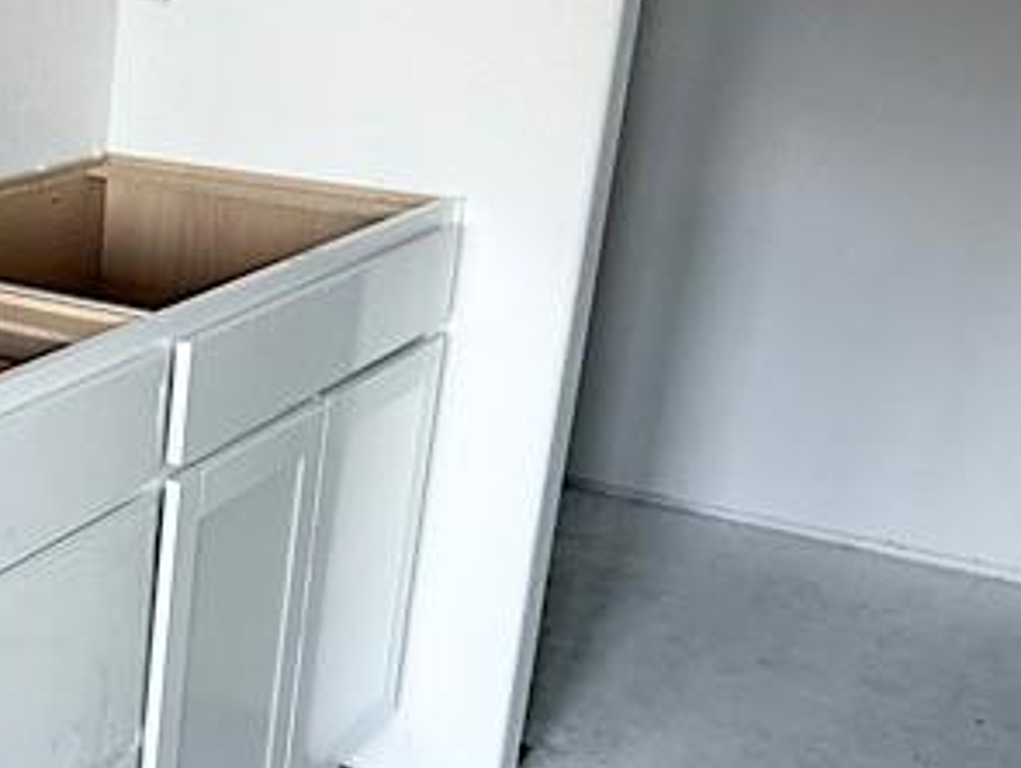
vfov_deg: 24.0
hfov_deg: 29.0
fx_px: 1801
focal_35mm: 61
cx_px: -62
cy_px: 503
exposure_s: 1/60
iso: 320
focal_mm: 6.76
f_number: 1.78
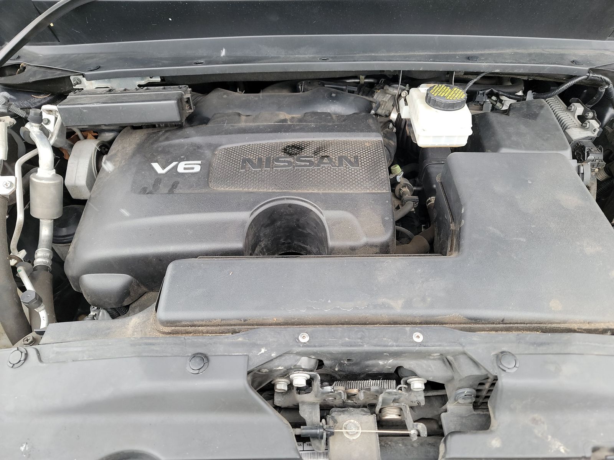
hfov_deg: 71.6
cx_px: 307
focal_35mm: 24
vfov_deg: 56.8
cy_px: 230
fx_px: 426
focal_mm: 6.7
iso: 189
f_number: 1.8
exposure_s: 1/59
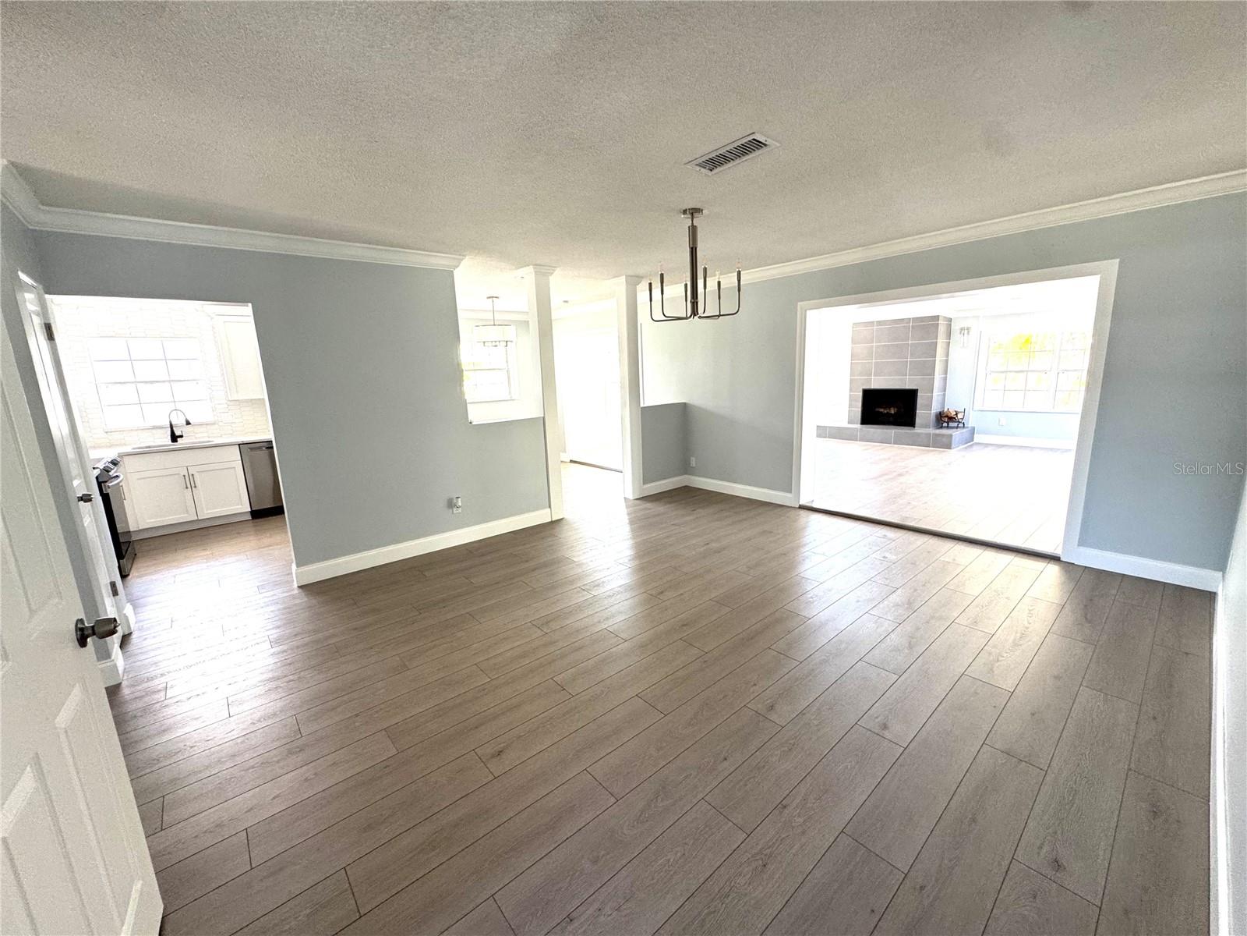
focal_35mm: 14
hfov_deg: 102.1
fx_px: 504
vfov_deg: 85.7
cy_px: 468
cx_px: 624
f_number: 2.2
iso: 160
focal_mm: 2.22
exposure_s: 1/99
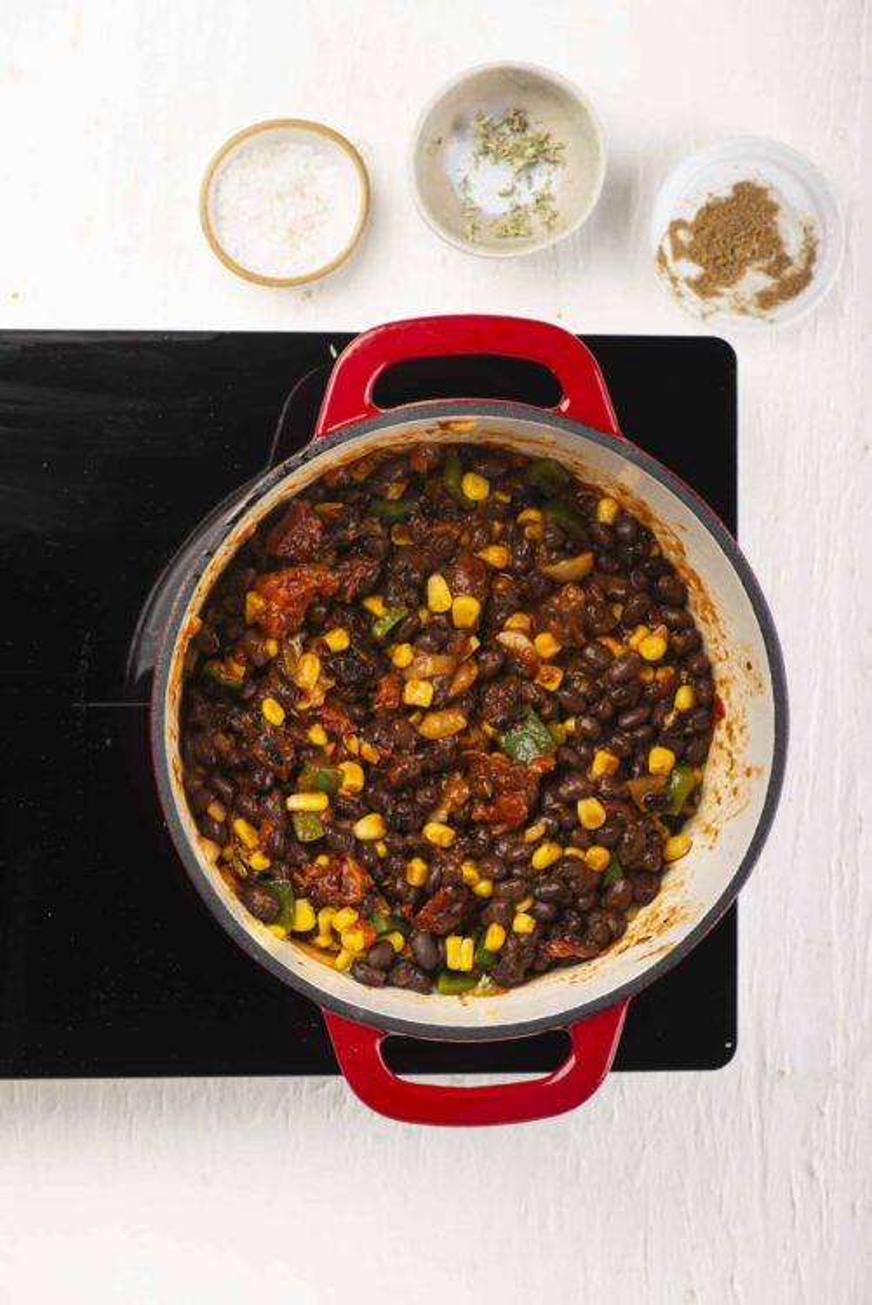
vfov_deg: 19.4
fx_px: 3809
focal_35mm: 105
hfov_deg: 13.1
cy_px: 652
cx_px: 436
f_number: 9
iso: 100
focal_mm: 105
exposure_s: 1/200
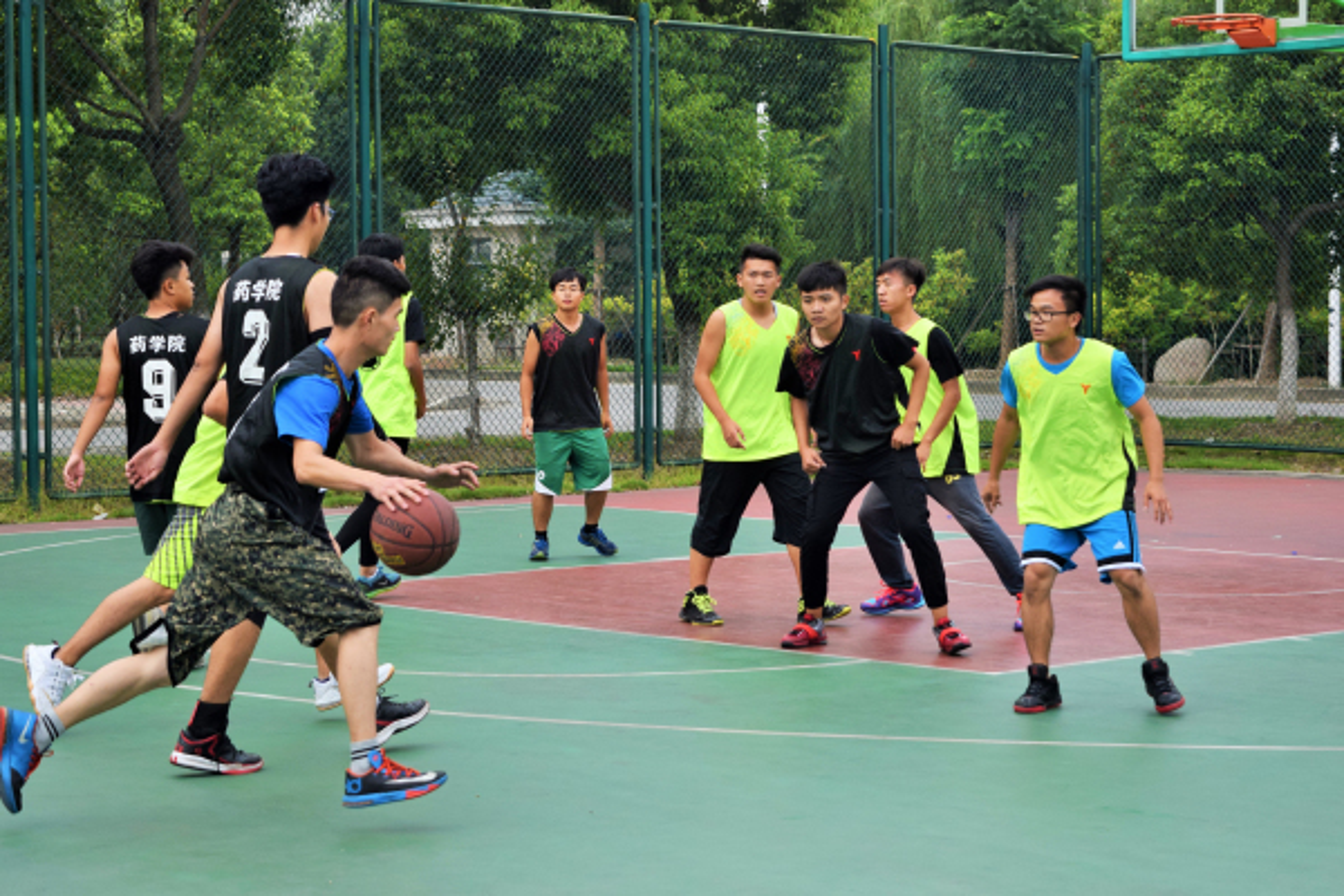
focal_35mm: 82
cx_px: 672
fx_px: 3080
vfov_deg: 16.6
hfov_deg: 24.6
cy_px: 448
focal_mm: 55
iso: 450
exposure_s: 1/1000
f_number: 5.6
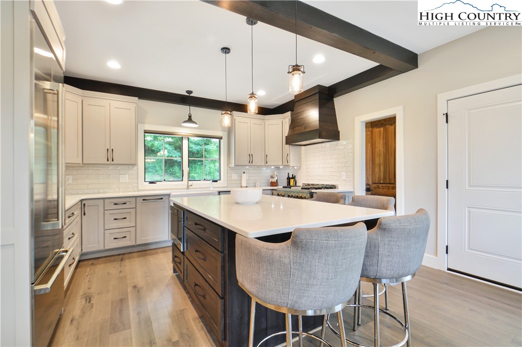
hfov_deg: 100.5
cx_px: 261
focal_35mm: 15
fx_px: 217
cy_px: 174
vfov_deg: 77.2
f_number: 6.3
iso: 100
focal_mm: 10
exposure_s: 1/6
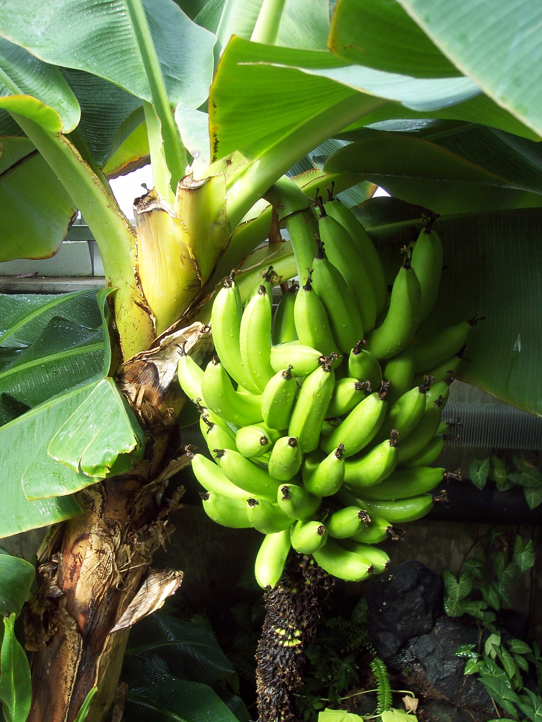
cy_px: 361
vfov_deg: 47.9
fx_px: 814
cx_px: 271
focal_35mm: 39
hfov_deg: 36.8
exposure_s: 1/125
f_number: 3.4
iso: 100
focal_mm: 8
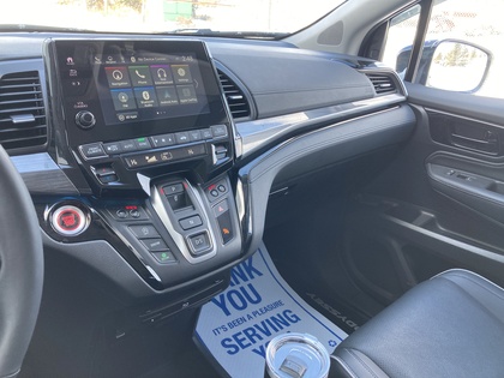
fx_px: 408
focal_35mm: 28
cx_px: 252
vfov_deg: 49.7
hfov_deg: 63.4
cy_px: 189
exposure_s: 1/121
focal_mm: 3.99
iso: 64
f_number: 1.8
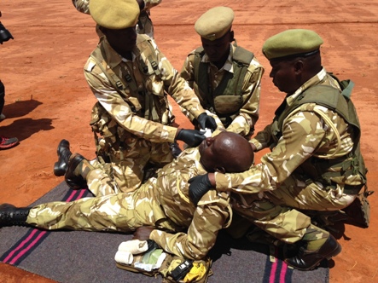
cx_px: 189
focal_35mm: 33
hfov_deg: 55.4
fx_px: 360
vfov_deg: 42.9
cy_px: 142
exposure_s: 1/1695
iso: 50
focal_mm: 4.12
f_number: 2.4
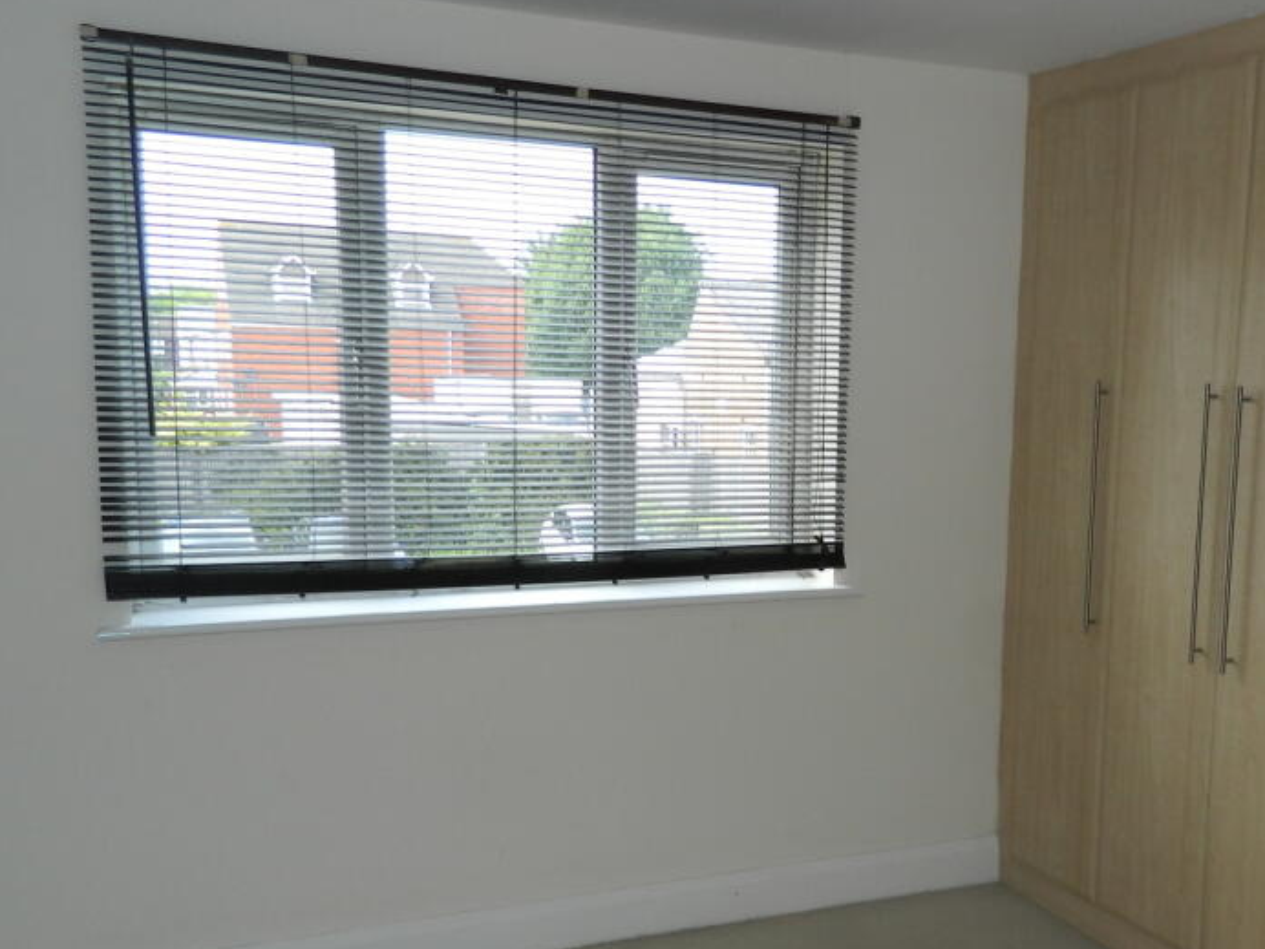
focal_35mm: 37
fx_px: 1352
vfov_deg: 38.5
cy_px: 574
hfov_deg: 49.7
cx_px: 788
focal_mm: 4.5
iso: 80
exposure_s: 1/80
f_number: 3.1
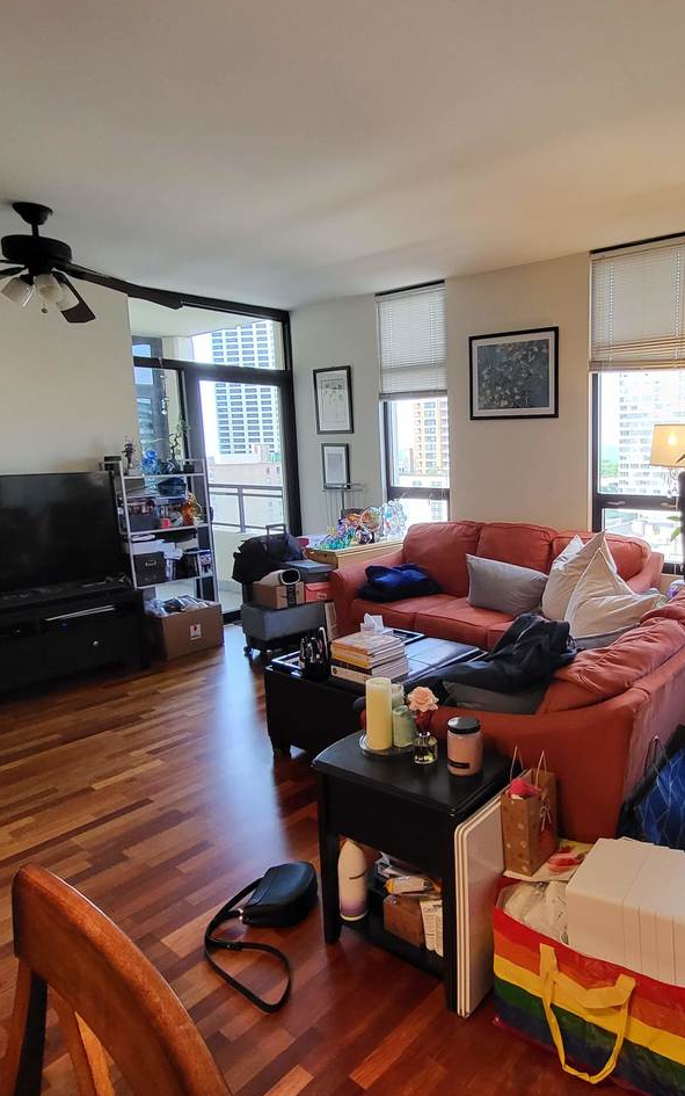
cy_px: 539
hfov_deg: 54.7
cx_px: 512
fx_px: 627
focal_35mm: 21
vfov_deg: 82.3
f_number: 2.2
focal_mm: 1.74
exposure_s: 1/60
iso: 250
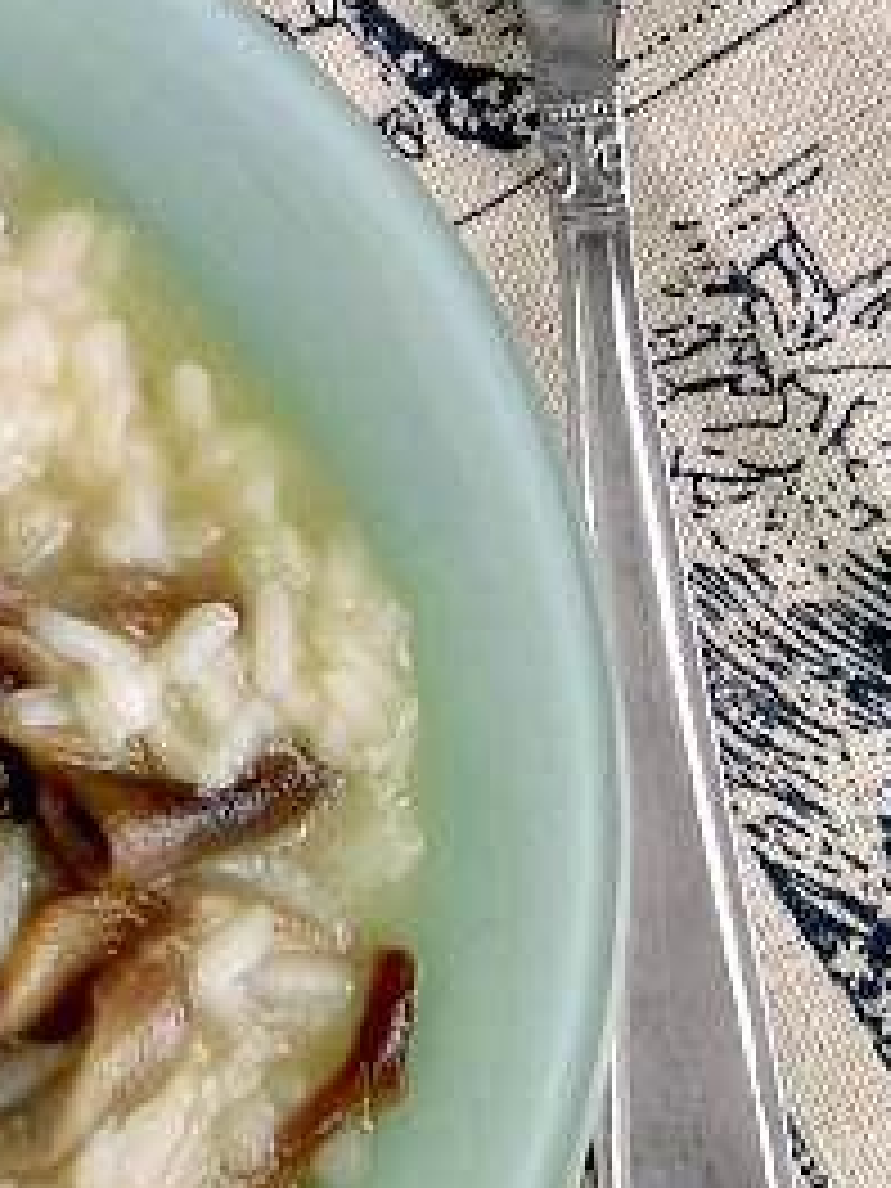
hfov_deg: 8.1
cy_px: -18
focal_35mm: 182
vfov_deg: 10.8
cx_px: -230
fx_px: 6246
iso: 100
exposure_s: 1/100
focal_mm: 8.3
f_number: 3.4
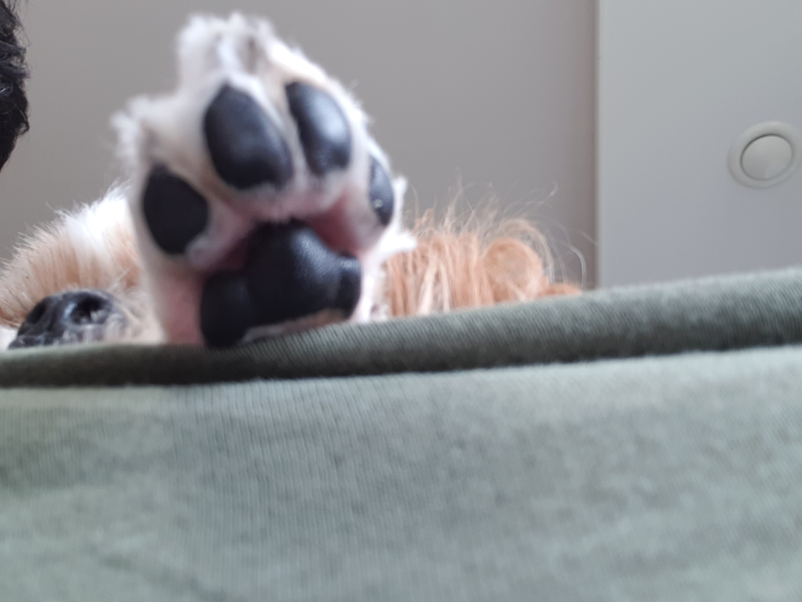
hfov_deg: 58.4
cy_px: 301
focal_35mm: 31
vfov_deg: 45.4
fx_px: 718
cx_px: 401
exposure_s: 1/40
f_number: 1.7
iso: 100
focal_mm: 2.92
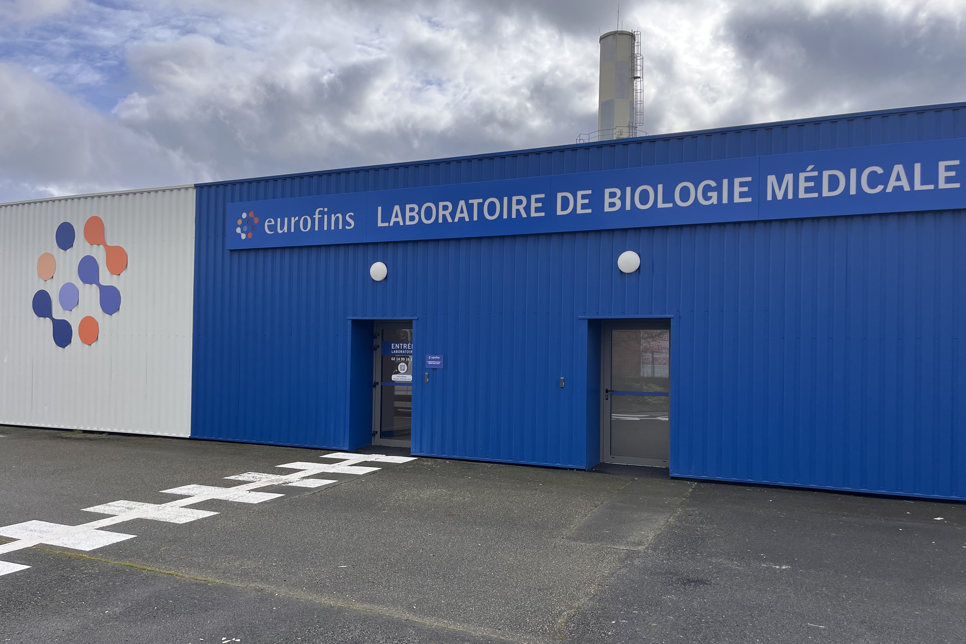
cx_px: 490
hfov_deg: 65.5
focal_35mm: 28
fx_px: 751
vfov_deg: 46.4
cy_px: 337
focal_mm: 5.1
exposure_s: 1/2755
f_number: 1.6
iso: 50
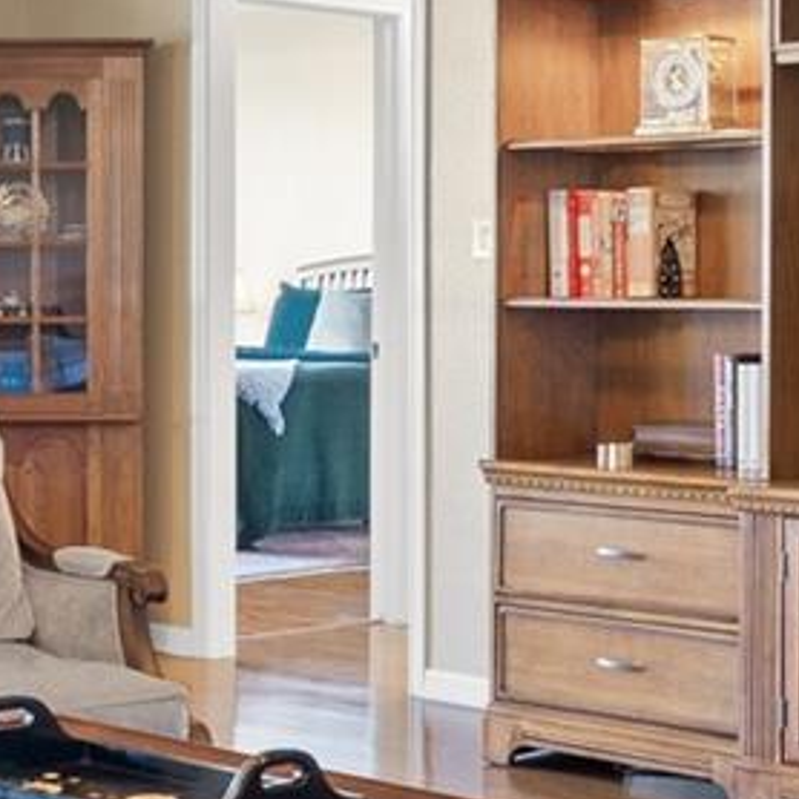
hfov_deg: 18.2
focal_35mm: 94
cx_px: 80
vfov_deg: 18.5
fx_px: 2455
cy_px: 297
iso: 250
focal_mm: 15
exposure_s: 2
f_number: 8
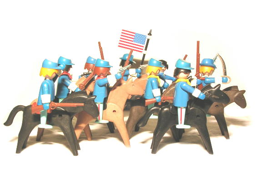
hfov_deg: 43.9
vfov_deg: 33.6
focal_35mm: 43
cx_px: 131
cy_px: 98
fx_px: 325
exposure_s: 1/258
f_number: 5.9
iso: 100
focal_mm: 6.6
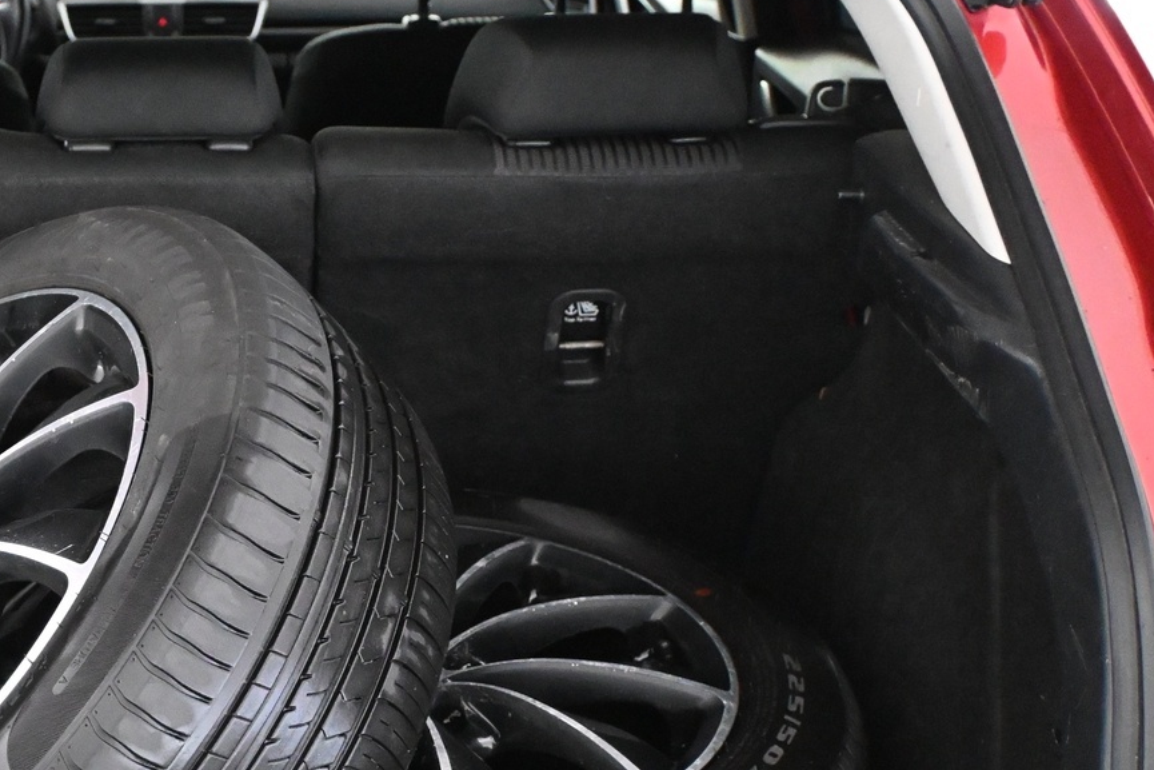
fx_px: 2340
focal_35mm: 73
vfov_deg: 18.6
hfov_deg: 26.9
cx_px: 163
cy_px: 530
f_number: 4.5
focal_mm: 26
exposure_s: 1/60
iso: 7200
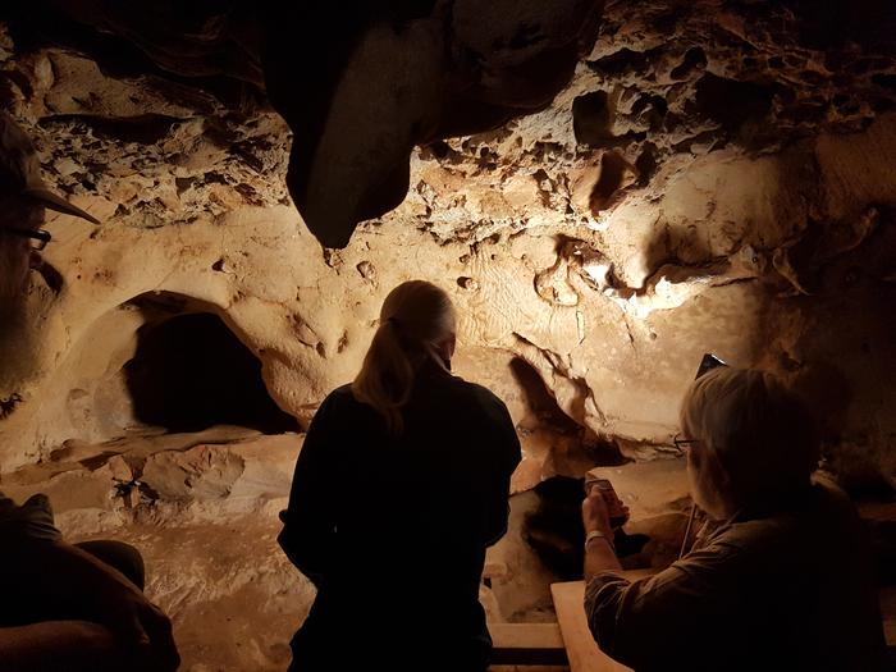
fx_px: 673
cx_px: 448
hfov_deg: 67.3
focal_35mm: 26
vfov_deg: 53.1
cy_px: 336
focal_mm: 4.2
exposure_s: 1/33
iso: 160
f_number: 1.7
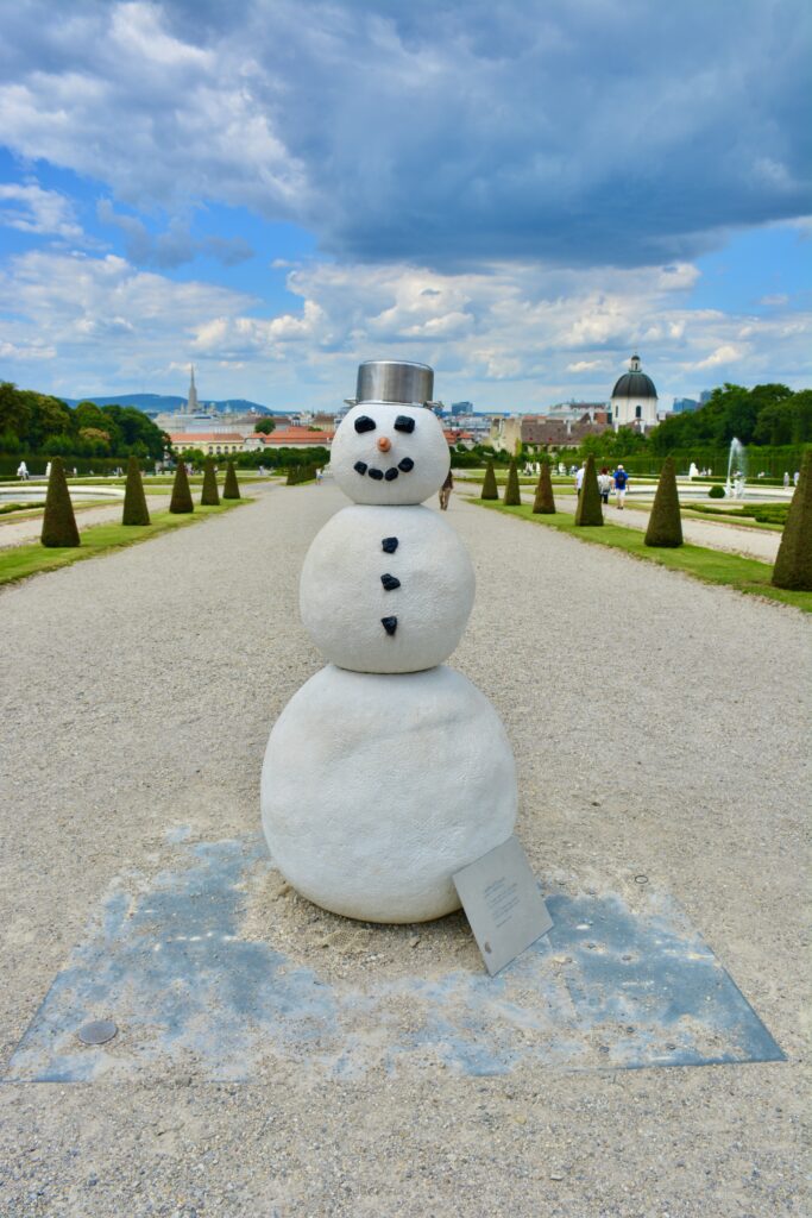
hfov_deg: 47.9
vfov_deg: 67.4
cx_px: 406
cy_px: 609
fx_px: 913
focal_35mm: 27
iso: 100
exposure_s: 1/250
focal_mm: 18
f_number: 8
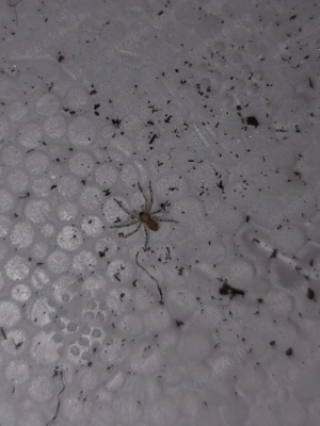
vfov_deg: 32.2
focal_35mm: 60
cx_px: 160
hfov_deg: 24.4
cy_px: 213
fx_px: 740
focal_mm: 6.57
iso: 50
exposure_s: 1/588
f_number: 1.6
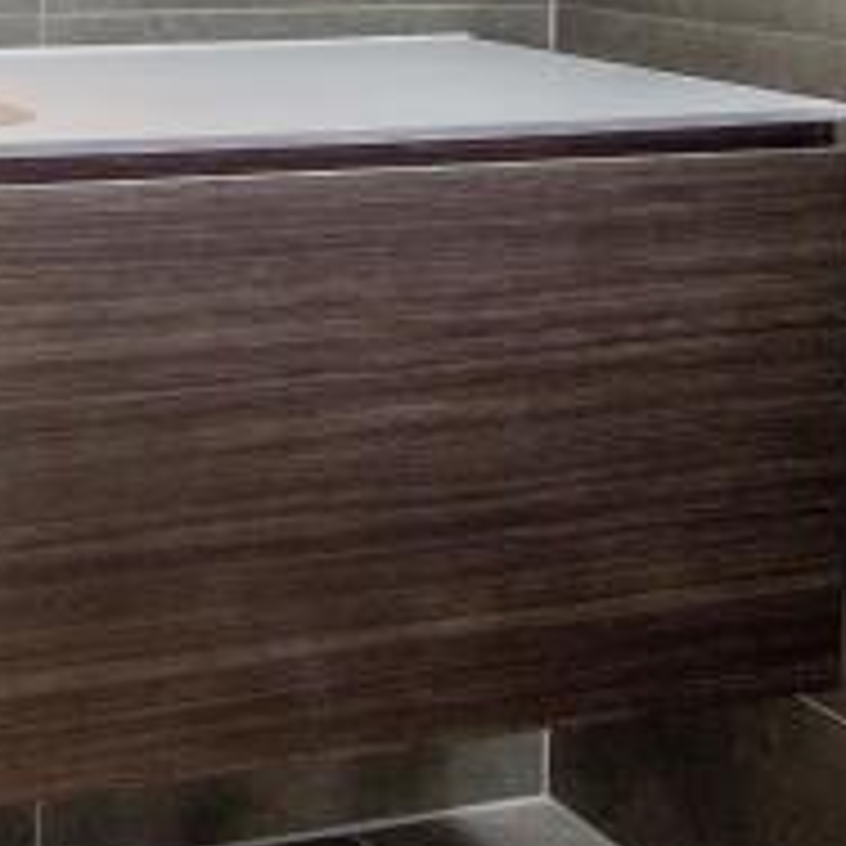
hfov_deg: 23.7
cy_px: -140
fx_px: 1797
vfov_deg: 24.3
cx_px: -216
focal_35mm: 65
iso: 250
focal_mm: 14
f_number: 9
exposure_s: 1/13
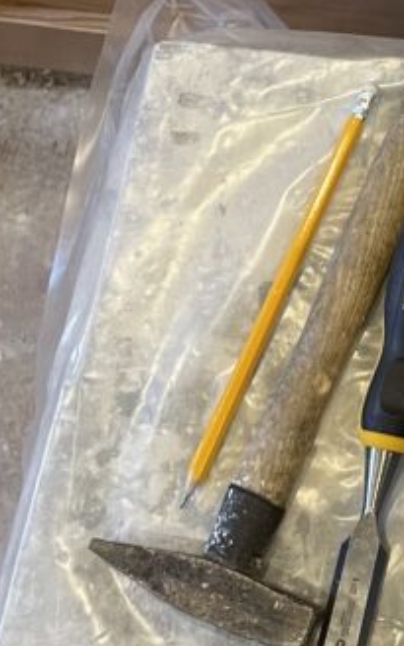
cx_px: 668
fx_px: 1515
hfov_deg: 13.9
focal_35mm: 86
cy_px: -191
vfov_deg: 21.7
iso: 160
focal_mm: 4.2
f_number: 1.6
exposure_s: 1/50
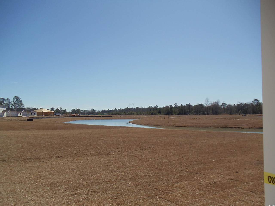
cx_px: 138
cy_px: 103
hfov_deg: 42.9
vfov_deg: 32.9
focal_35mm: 44
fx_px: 350
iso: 80
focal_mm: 6
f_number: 7.1
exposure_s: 1/400
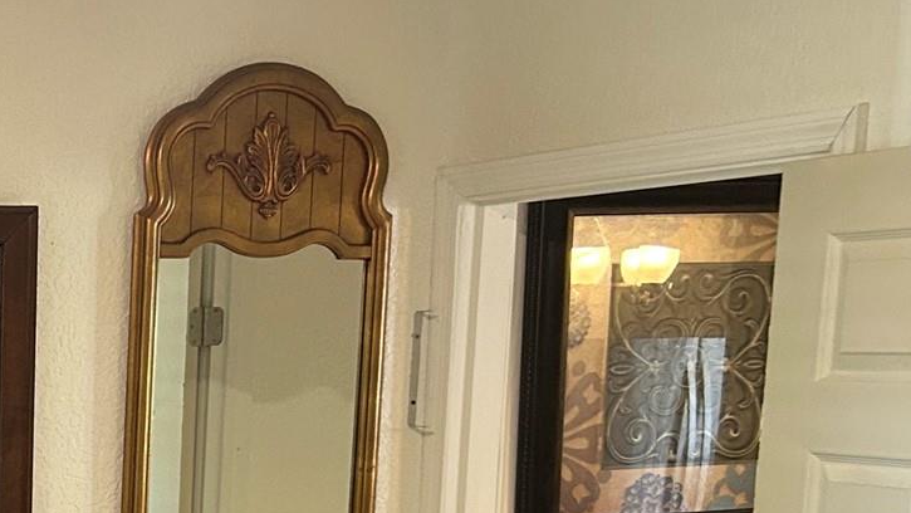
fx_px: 1933
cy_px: 659
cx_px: -346
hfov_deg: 22.9
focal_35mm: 80
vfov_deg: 14.5
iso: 250
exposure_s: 1/60
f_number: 1.5
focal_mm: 5.7
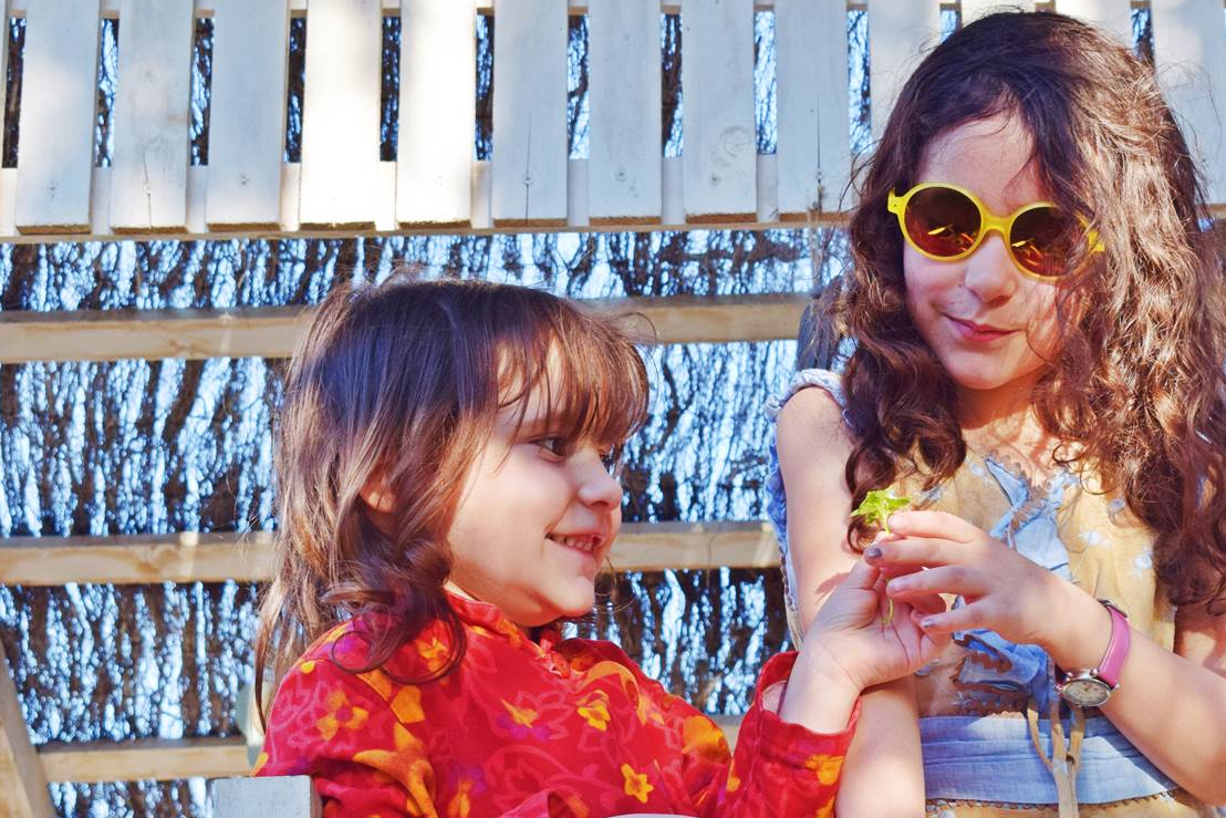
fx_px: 3542
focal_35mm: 104
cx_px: 876
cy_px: 469
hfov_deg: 19.5
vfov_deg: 13.2
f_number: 8
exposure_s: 1/250
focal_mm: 48
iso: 320
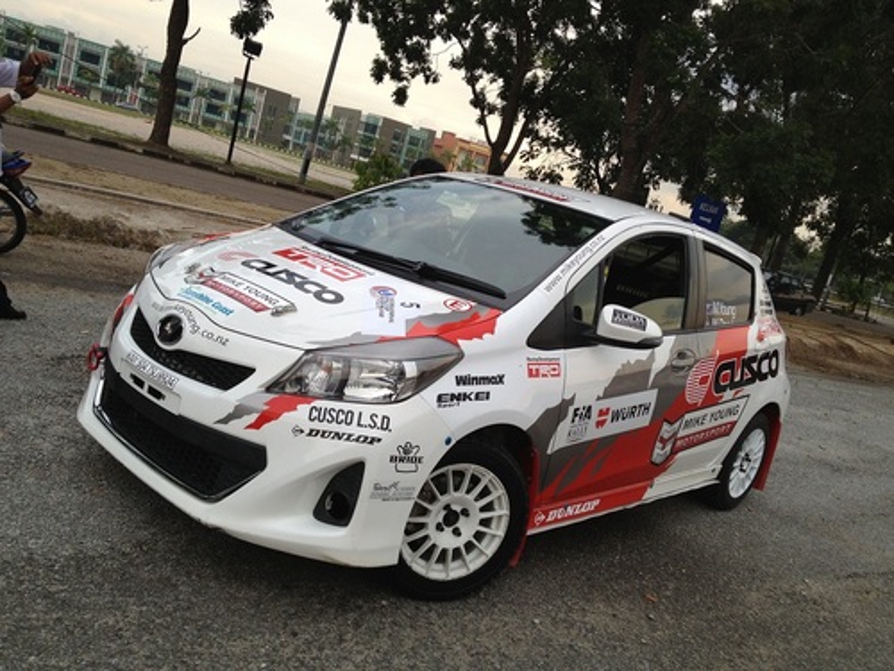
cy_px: 336
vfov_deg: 40.7
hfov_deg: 52.6
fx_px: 904
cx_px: 447
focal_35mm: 35
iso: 50
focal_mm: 4.28
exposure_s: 1/381
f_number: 2.4
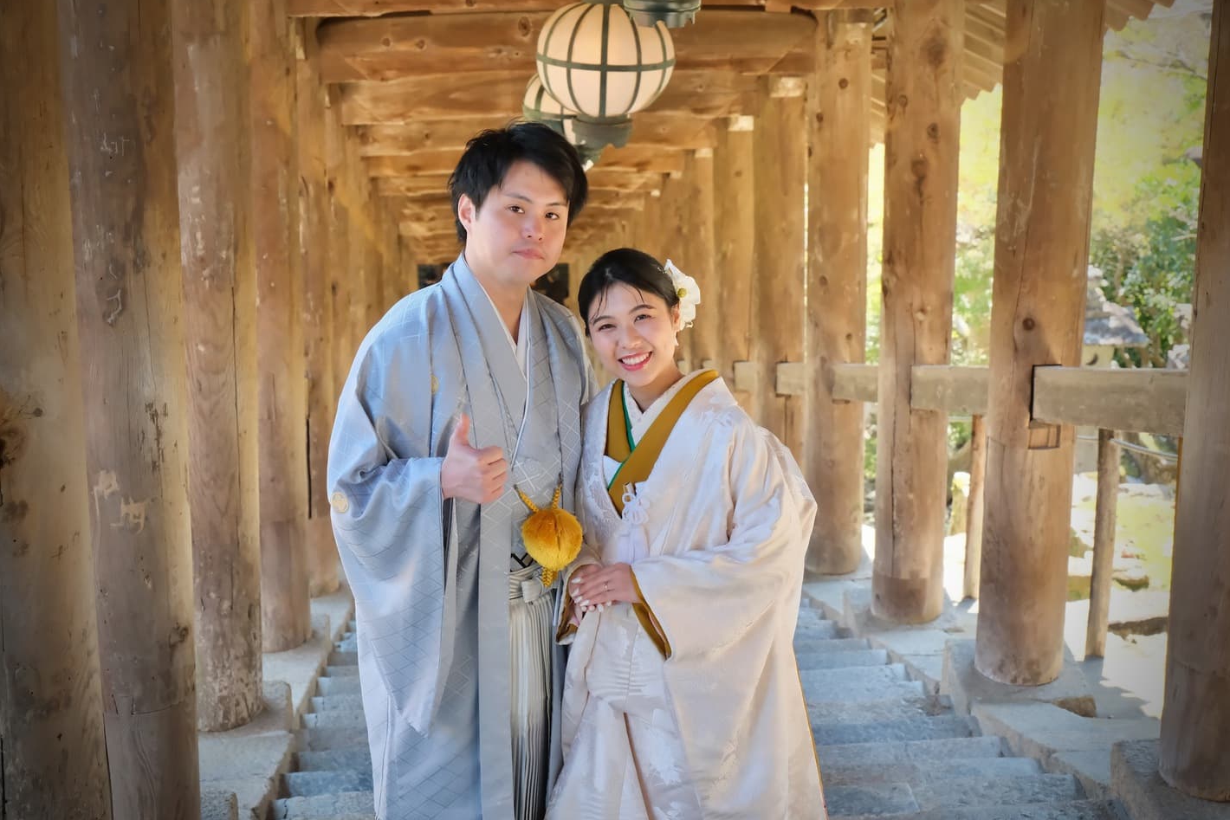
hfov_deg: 28.1
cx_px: 622
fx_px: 2460
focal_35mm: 72
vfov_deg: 18.9
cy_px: 405
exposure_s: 1/125
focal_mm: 47.6
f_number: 5.6
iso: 1600
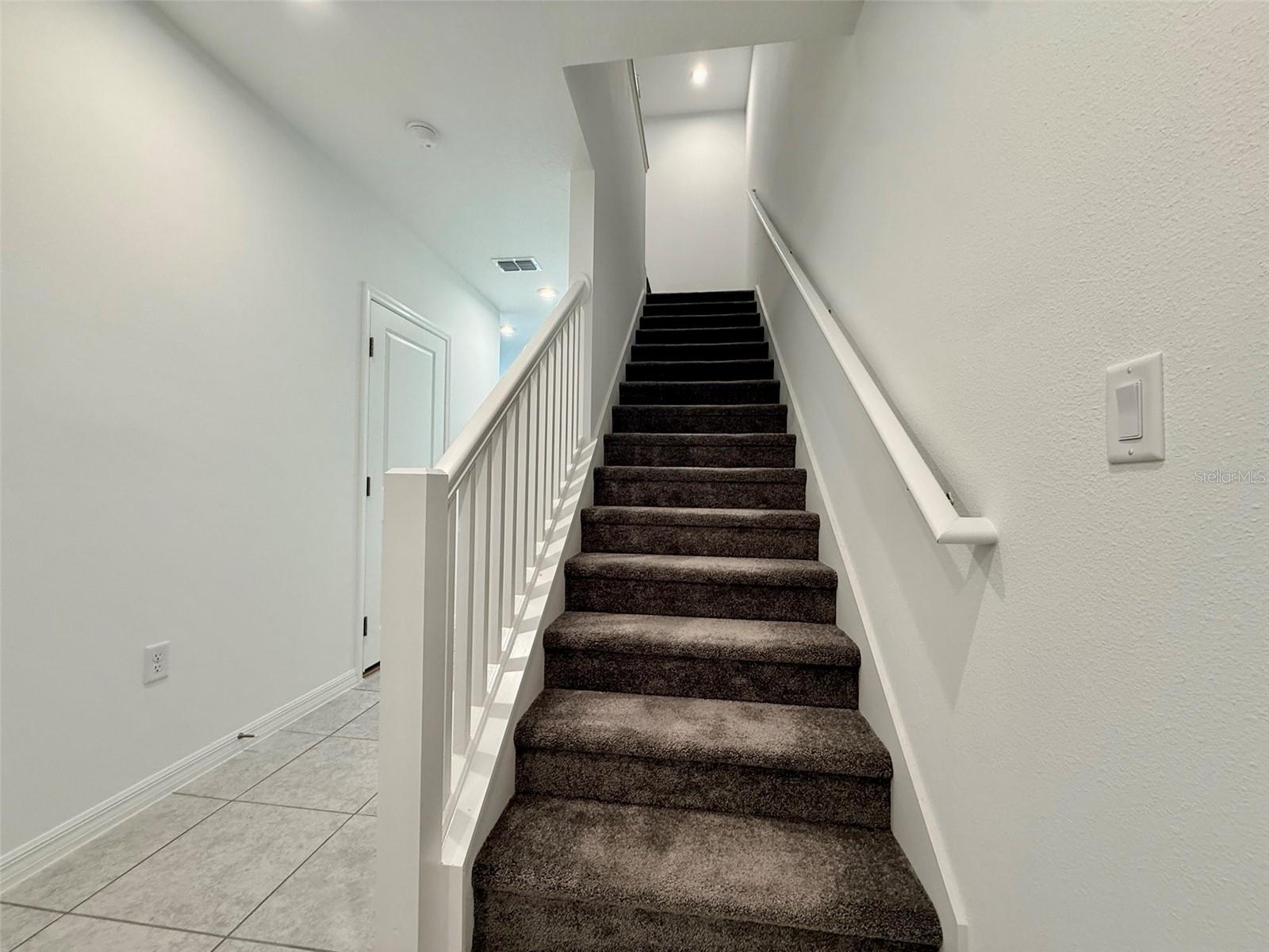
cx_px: 634
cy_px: 476
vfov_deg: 85.7
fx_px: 513
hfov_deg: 102.1
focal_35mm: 14
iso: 200
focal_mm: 2.22
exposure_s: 1/120
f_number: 2.2
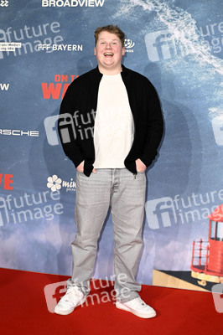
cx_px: 112
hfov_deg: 29.8
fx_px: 419
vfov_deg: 43.6
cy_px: 168
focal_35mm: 45
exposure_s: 1/200
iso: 100
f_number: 3.2
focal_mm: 45
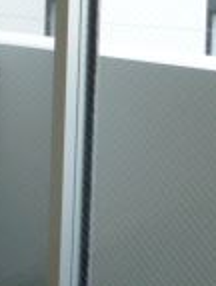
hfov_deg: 10.9
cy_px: -72
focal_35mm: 125
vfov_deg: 15.1
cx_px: -206
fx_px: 1035
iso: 400
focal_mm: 5
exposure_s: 1/200
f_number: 3.1
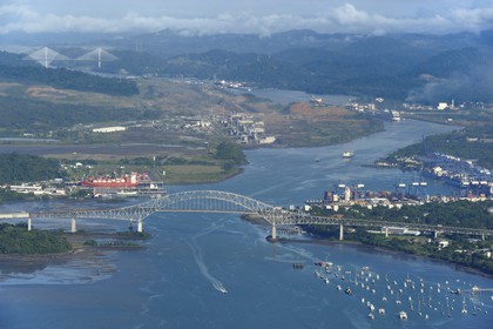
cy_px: 164
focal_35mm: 165
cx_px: 246
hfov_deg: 12.5
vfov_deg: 8.3
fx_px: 2259
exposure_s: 1/500
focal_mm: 165
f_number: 11
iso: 200
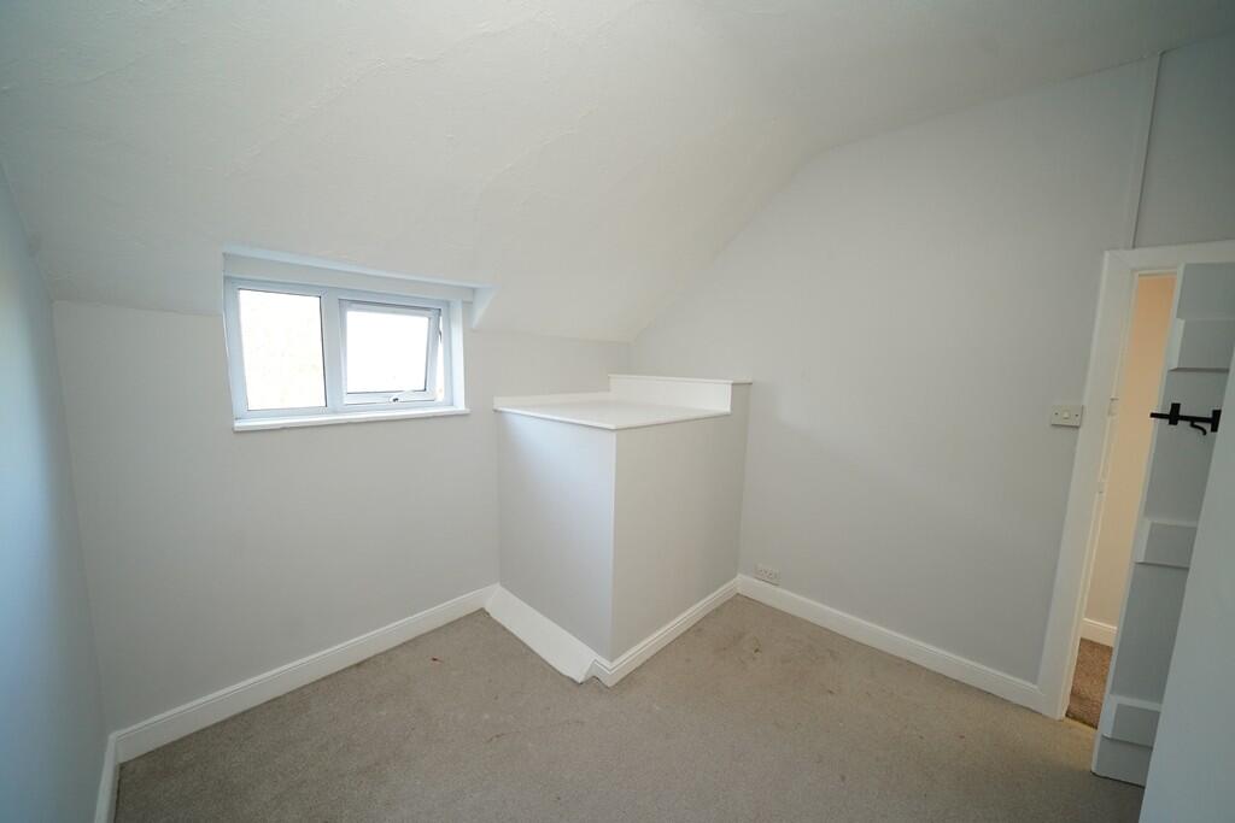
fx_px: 412
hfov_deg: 112.6
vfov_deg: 90.0
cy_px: 412
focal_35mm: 12
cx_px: 618
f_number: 4
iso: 1600
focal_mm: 12
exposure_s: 1/160
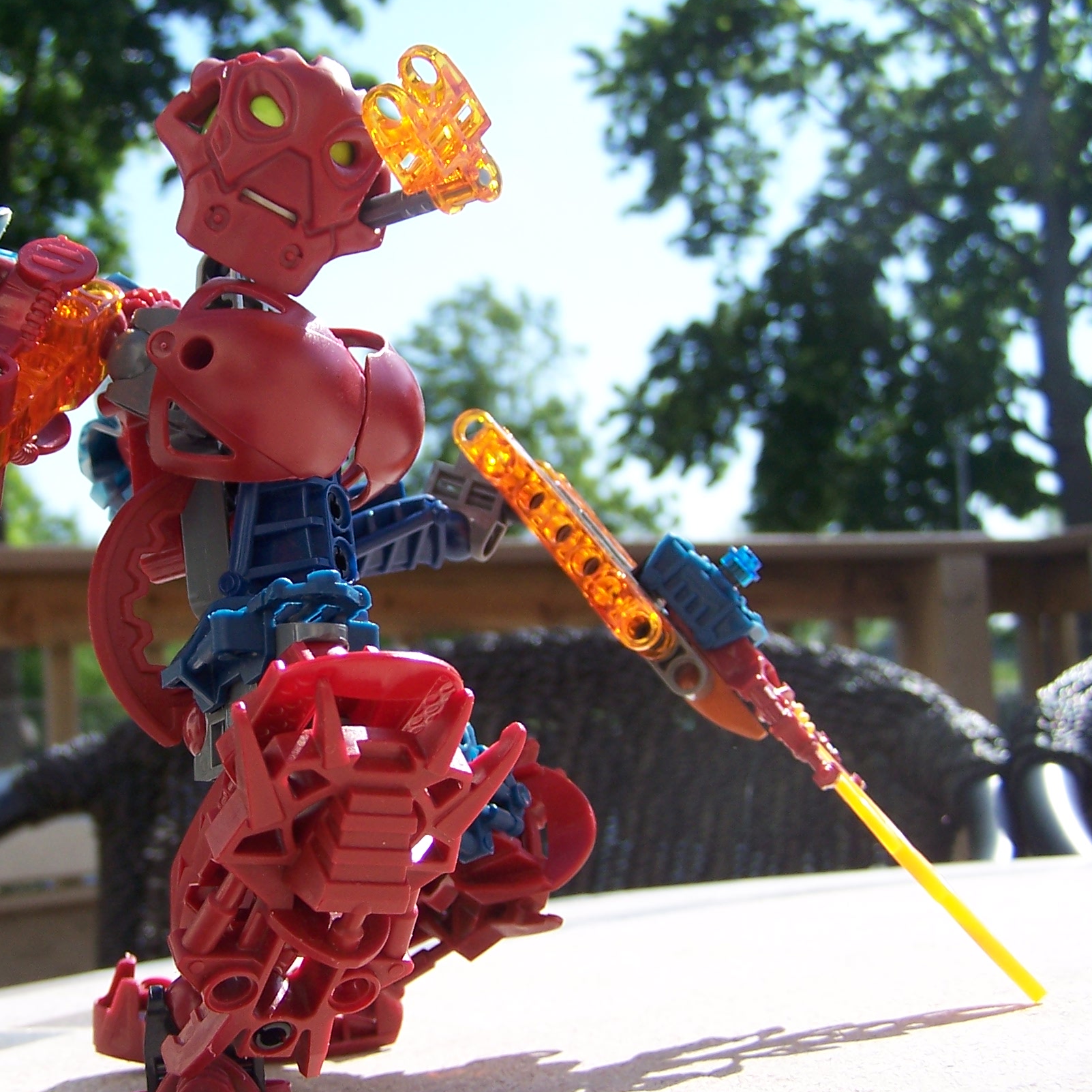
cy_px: 524
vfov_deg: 31.6
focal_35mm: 54
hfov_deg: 31.1
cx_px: 289
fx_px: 1927
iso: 80
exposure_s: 1/750
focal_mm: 6.3
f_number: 2.8
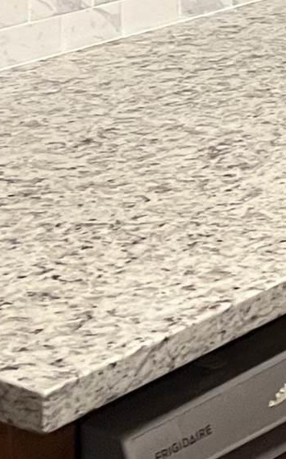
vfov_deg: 13.3
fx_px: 1896
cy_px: -133
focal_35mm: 152
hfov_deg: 8.0
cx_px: 676
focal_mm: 5.7
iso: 320
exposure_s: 1/60
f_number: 1.5
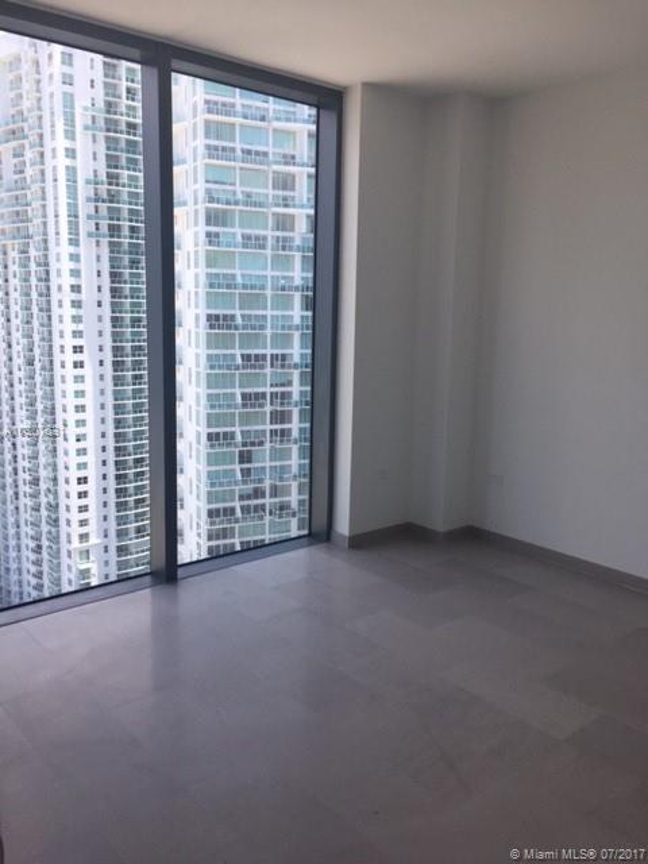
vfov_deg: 61.7
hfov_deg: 48.2
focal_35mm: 29
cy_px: 432
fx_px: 724
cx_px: 324
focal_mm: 4.15
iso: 32
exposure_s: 1/395
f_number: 2.2
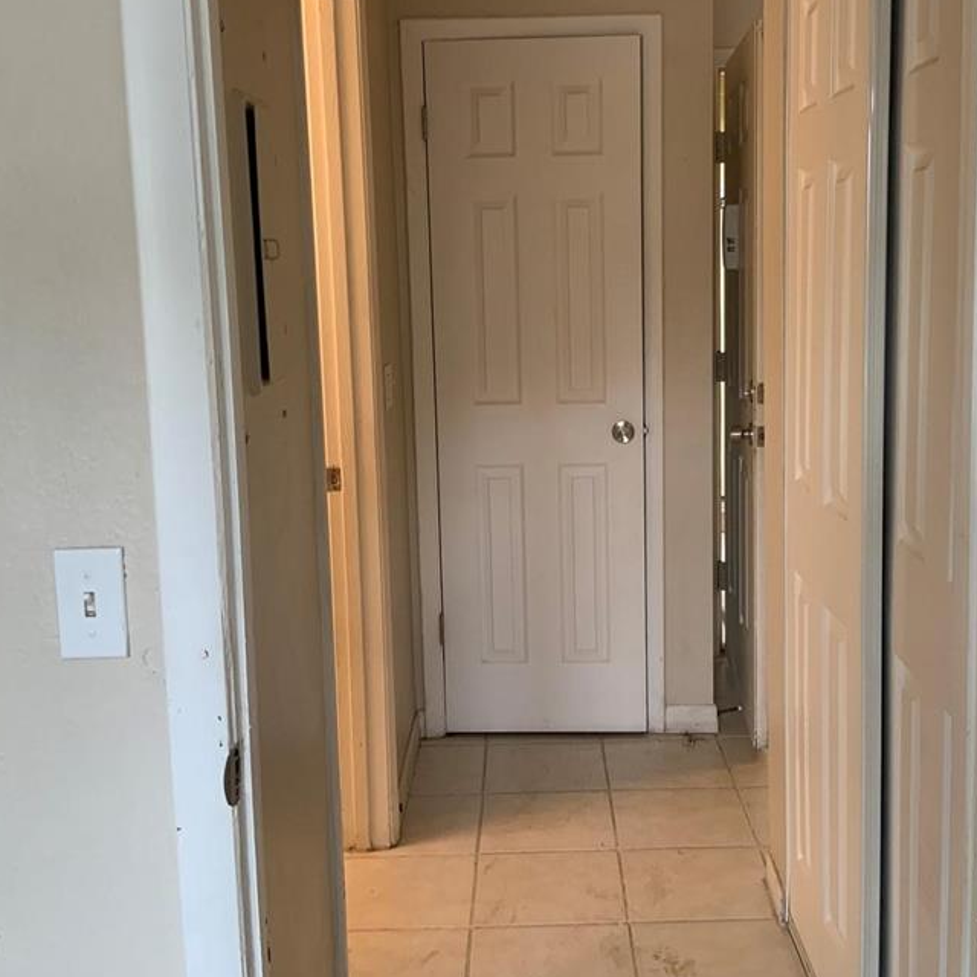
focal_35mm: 41
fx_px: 1309
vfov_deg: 40.8
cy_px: 423
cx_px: 543
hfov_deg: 40.9
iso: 40
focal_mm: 3
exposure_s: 1/60
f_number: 1.8
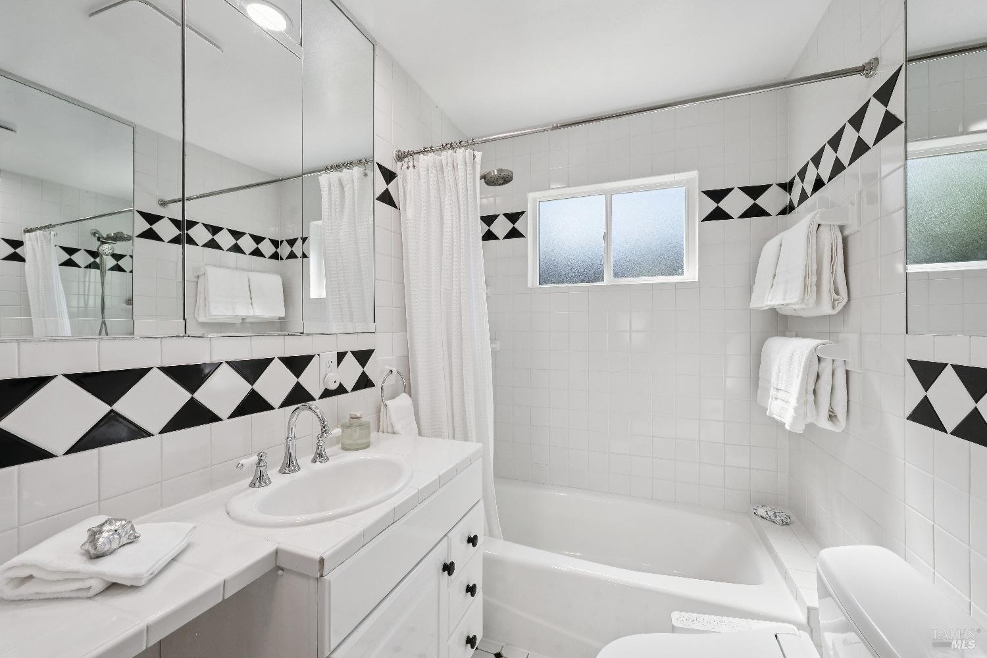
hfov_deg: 104.3
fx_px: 384
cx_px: 494
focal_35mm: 14
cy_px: 329
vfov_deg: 81.2
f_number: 8
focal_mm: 14
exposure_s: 1/80
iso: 200
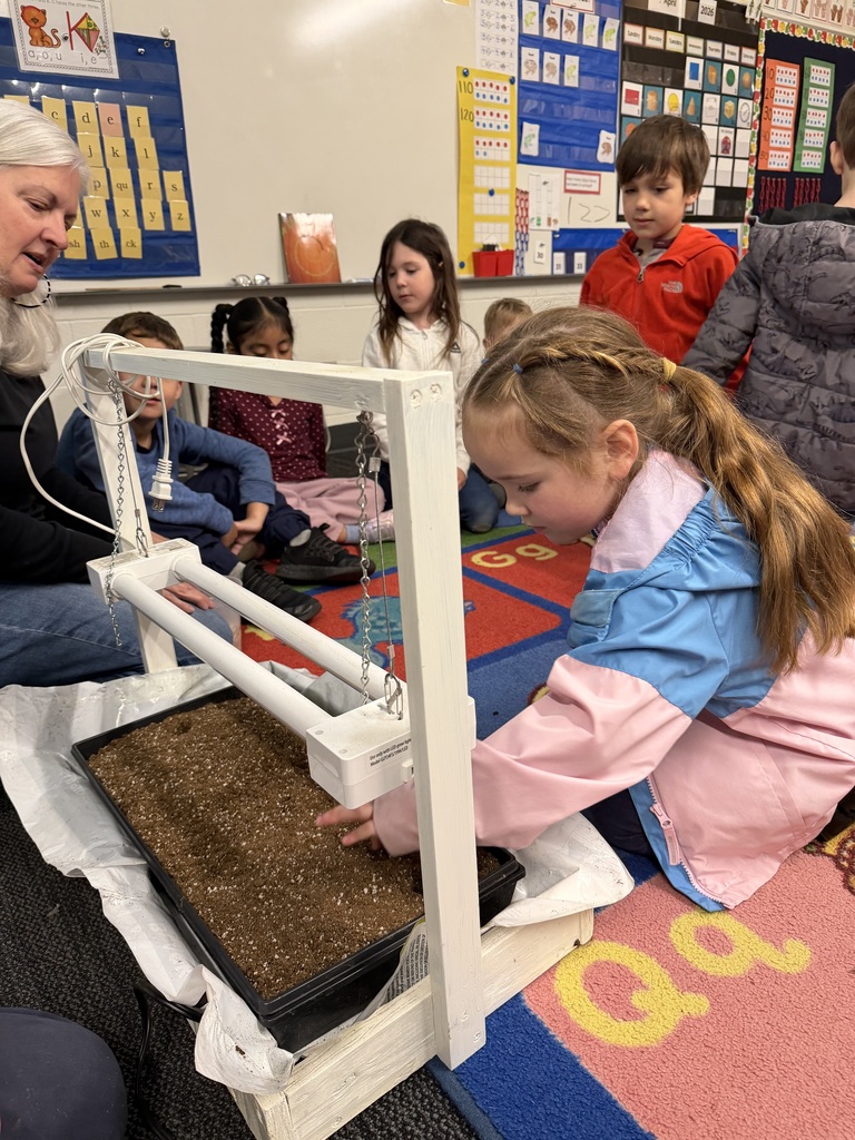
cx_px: 428
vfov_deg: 71.6
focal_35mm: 24
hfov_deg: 56.8
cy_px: 570
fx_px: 790
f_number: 1.78
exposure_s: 1/60
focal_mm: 6.76
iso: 250
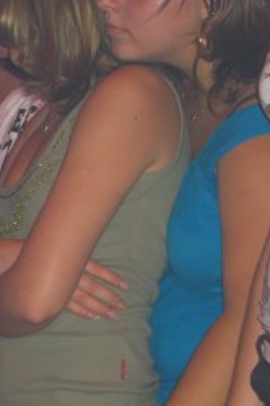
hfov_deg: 7.9
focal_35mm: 170
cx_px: -153
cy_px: 179
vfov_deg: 12.1
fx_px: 1918
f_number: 4
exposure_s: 1/60
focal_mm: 14.2
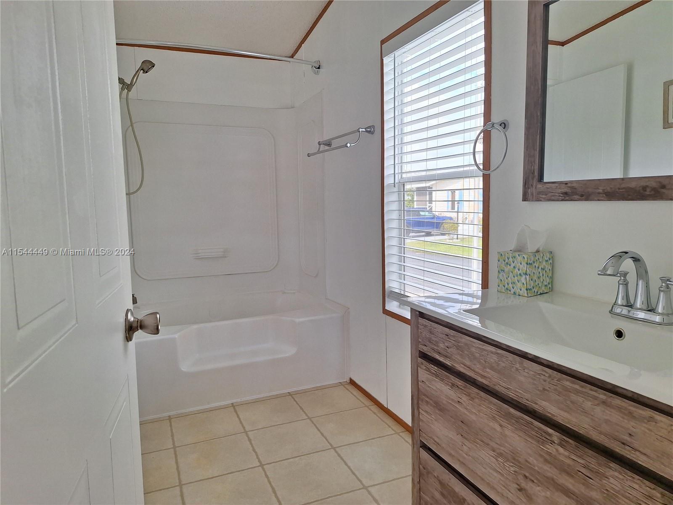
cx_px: 336
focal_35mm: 23
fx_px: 447
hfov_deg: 73.9
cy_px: 252
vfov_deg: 58.9
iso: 40
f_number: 1.8
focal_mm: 5.54
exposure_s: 1/165
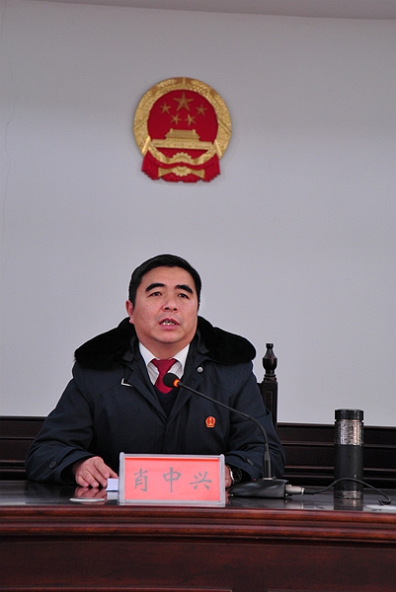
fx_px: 1285
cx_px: 198
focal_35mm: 78
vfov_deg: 26.0
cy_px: 296
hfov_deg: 17.5
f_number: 5
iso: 800
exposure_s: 1/25
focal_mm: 52
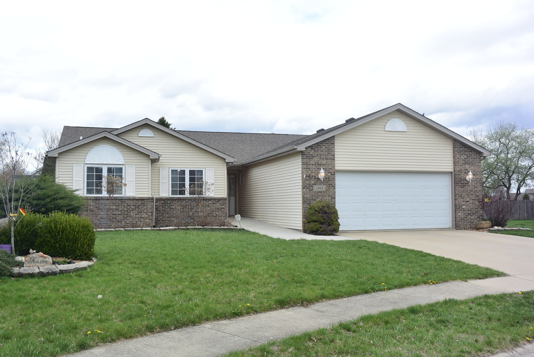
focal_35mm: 34
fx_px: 505
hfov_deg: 55.8
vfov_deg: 39.0
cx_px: 267
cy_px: 178
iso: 160
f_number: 4.5
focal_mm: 12.8
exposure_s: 1/400
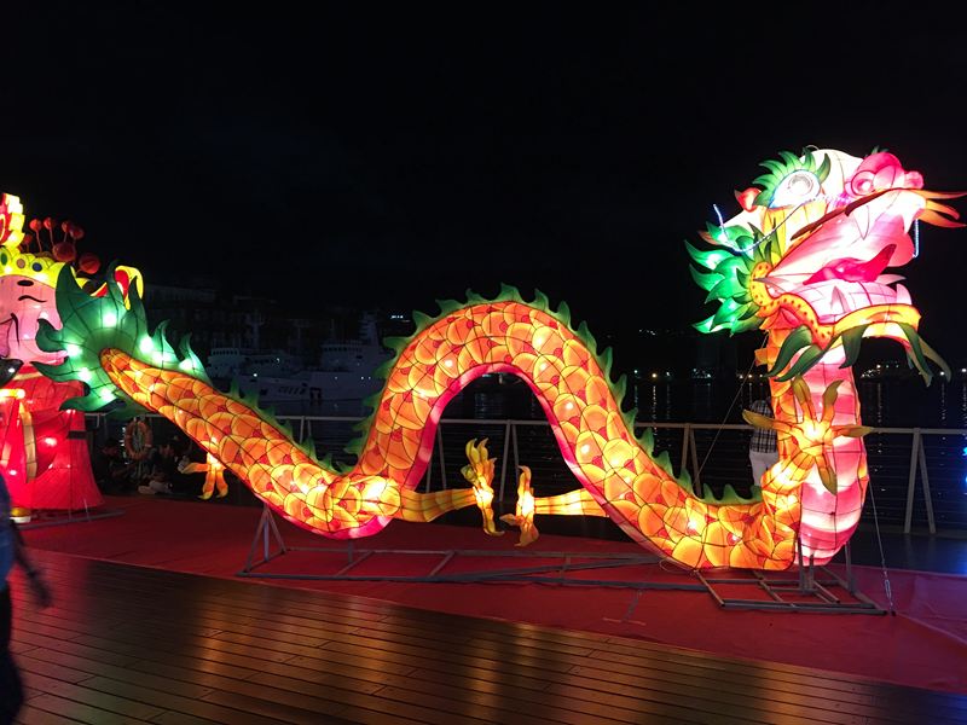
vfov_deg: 48.2
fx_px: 810
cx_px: 484
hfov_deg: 61.7
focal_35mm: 29
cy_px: 362
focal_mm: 4.15
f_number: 2.2
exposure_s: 1/10
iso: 80
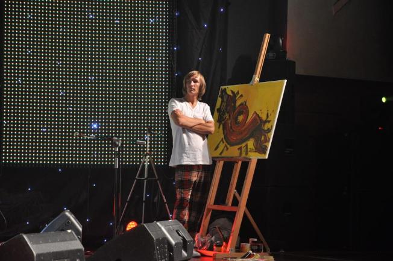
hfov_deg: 19.5
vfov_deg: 13.0
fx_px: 1145
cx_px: 196
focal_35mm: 105
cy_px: 130
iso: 800
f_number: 4.5
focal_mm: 70
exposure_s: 1/80
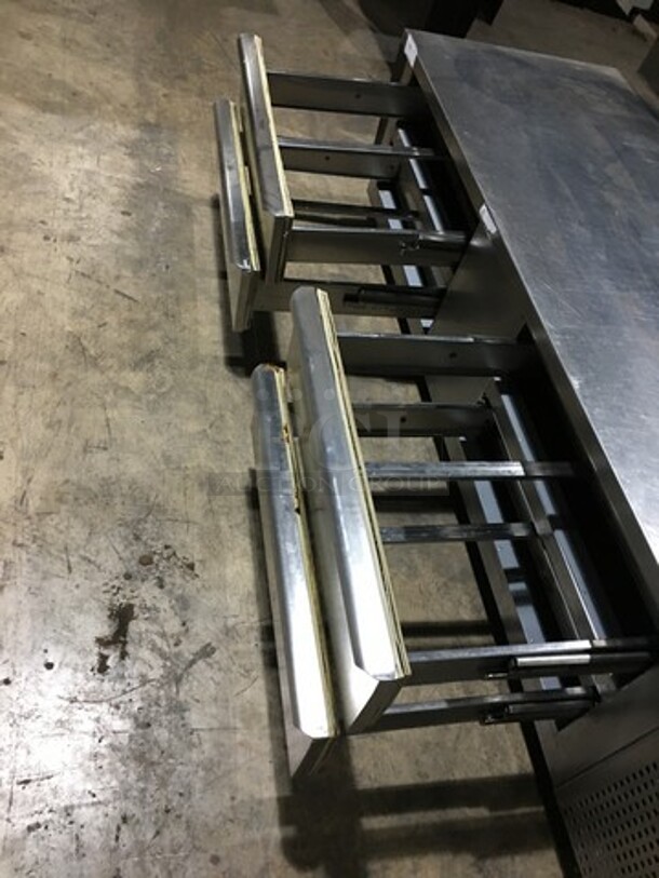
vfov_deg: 61.7
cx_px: 330
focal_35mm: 29
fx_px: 736
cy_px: 439
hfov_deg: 48.2
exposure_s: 1/10
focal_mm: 4.15
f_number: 2.2
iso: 100
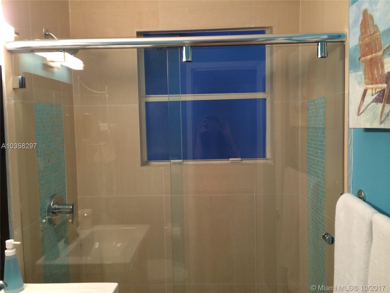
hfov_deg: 60.0
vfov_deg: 46.8
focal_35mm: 30
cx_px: 195
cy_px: 146
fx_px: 338
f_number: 2.2
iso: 160
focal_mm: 4.12
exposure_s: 1/33
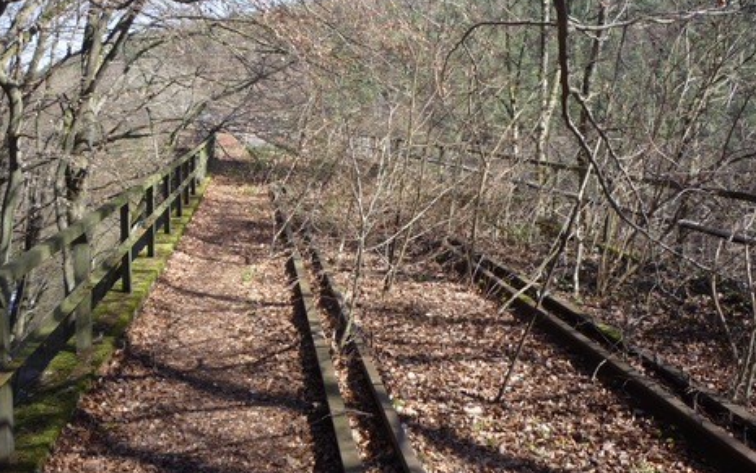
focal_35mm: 35
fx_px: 721
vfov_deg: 36.3
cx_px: 367
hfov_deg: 55.3
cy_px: 221
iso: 100
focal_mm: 5.2
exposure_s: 1/200
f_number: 4
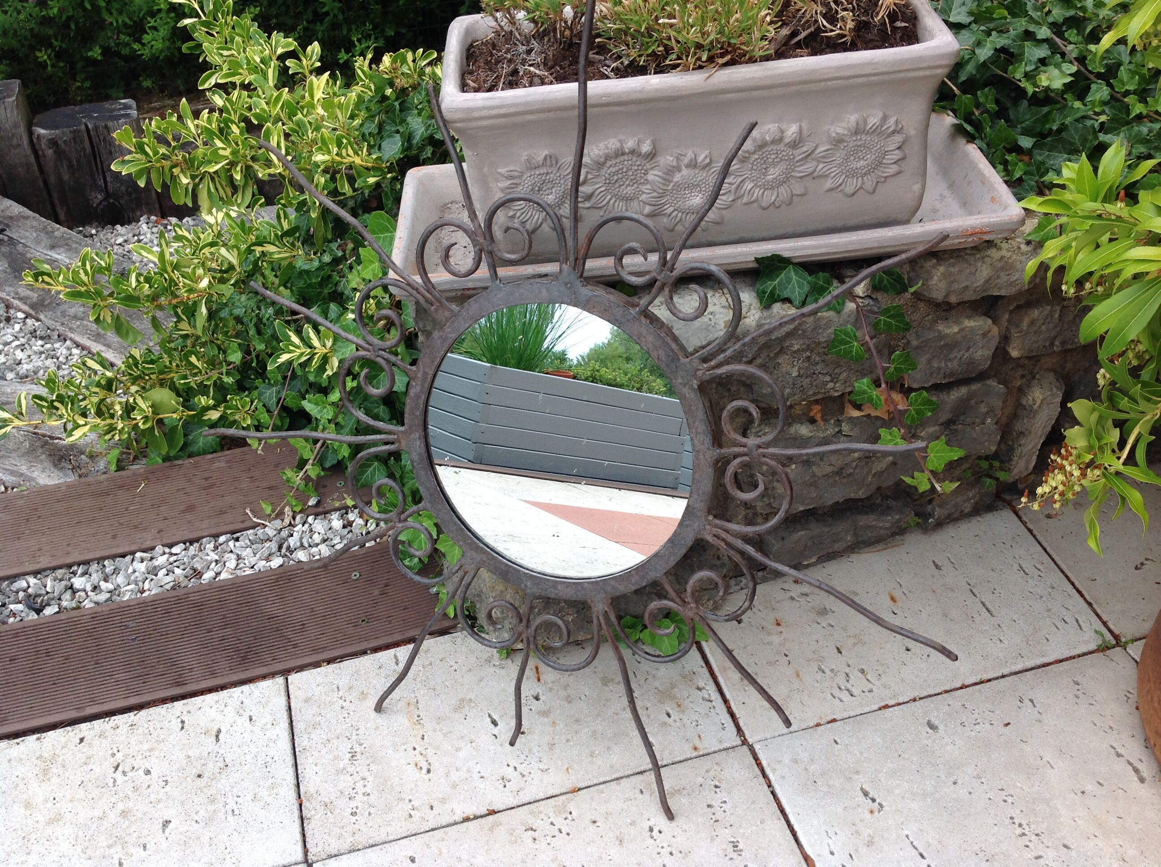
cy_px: 434
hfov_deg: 52.7
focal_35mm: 35
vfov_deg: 40.6
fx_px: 1172
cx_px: 580
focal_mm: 4.28
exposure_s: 1/336
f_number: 2.4
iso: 50
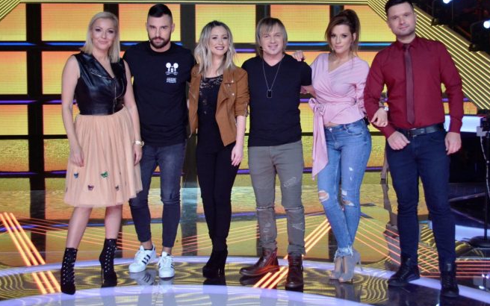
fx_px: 668
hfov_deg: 40.2
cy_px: 121
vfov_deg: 25.8
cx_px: 271
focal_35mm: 50
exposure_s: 1/250
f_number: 5.6
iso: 1600
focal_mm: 28
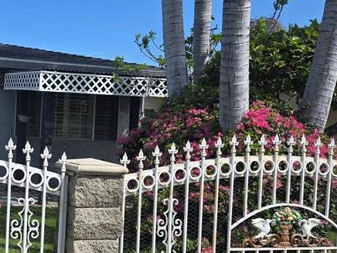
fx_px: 526
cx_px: 5
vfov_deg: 27.0
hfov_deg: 32.8
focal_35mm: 54
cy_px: 140
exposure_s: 1/1839
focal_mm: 5.4
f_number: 1.8
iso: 25
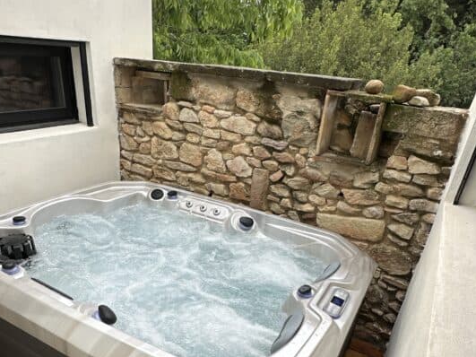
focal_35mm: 27
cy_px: 257
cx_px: 229
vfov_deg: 49.7
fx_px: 371
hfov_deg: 65.3
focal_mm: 2.22
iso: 40
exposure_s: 1/226
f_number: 2.2
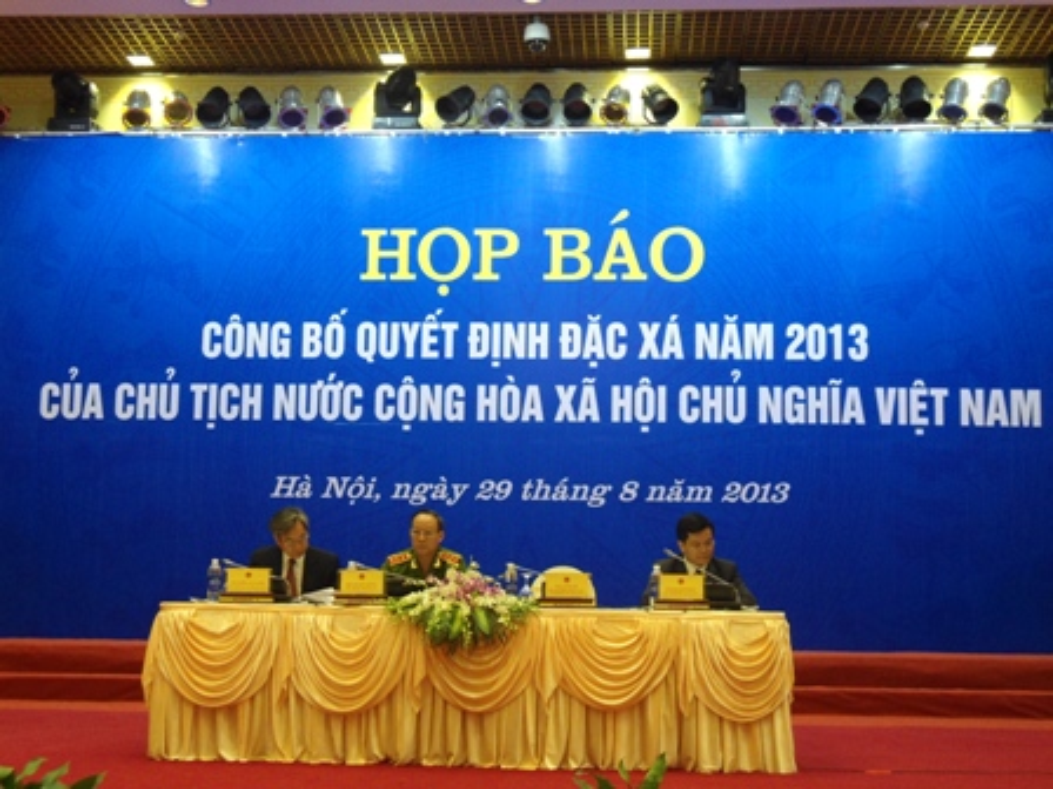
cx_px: 526
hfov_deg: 36.2
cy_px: 394
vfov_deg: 27.5
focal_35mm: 53
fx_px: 1612
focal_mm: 9.5
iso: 400
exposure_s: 1/30
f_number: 3.9
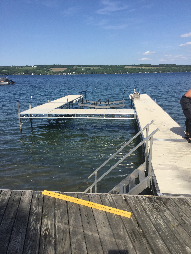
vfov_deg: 58.4
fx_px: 228
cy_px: 127
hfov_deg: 45.4
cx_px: 96
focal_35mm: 31
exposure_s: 1/1538
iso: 25
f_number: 2.4
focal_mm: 3.3
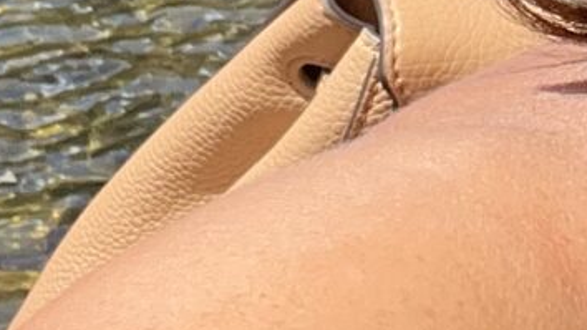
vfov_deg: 6.2
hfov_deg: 11.1
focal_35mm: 181
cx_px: 1068
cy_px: -630
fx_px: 2817
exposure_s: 1/530
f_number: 2.2
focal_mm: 2.71
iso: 32
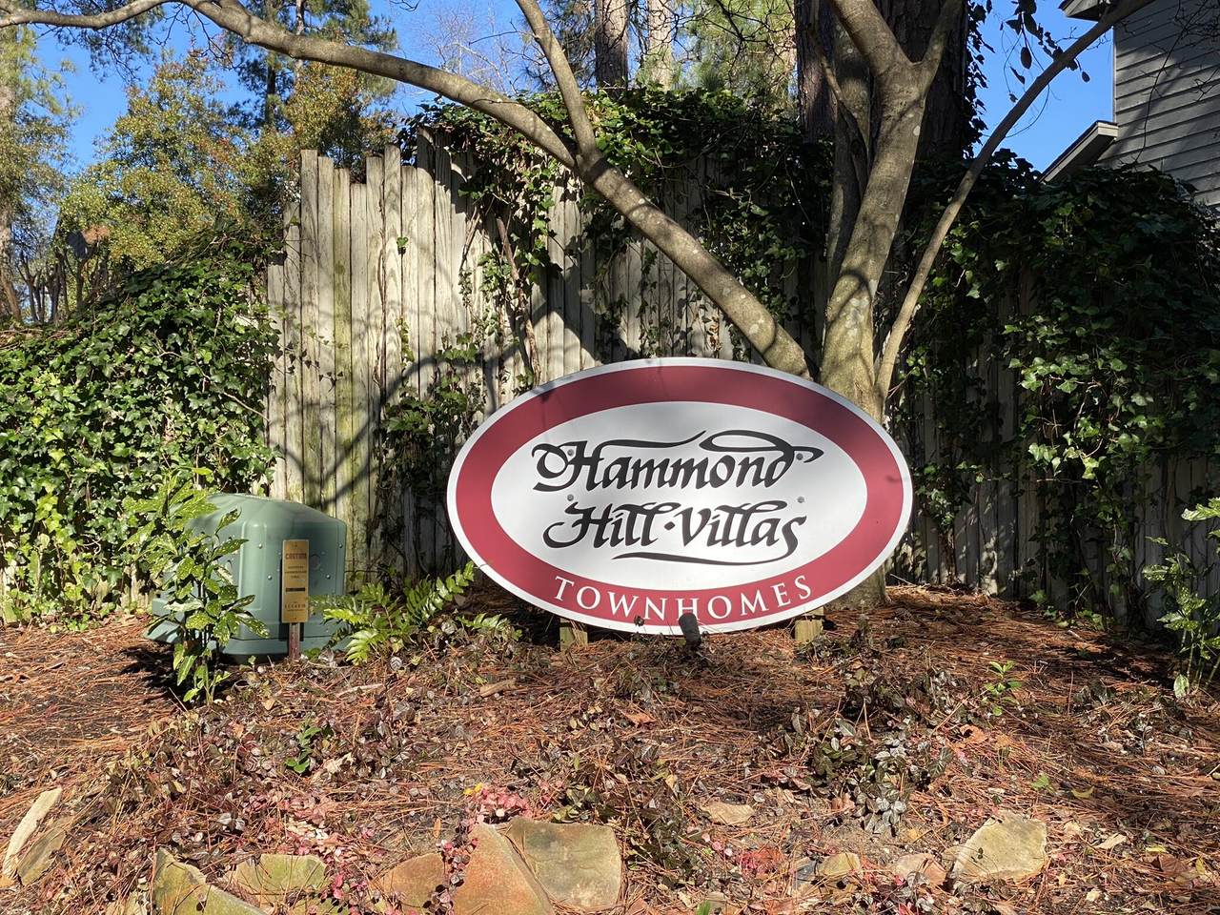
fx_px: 1833
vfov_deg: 28.0
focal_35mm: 52
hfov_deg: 36.8
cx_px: 610
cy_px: 458
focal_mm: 6
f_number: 2
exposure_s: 1/639
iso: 20
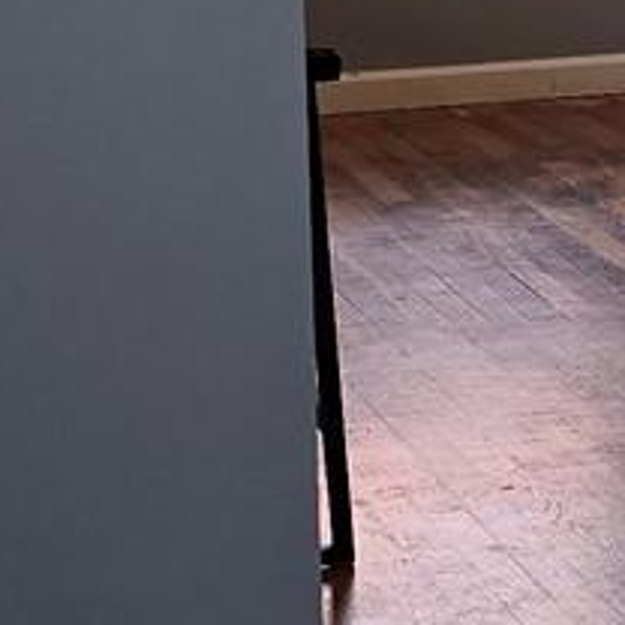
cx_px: 1397
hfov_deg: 8.2
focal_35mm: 200
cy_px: -135
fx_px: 4085
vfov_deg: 8.6
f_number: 1.7
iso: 25
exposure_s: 1/60
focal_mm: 6.3
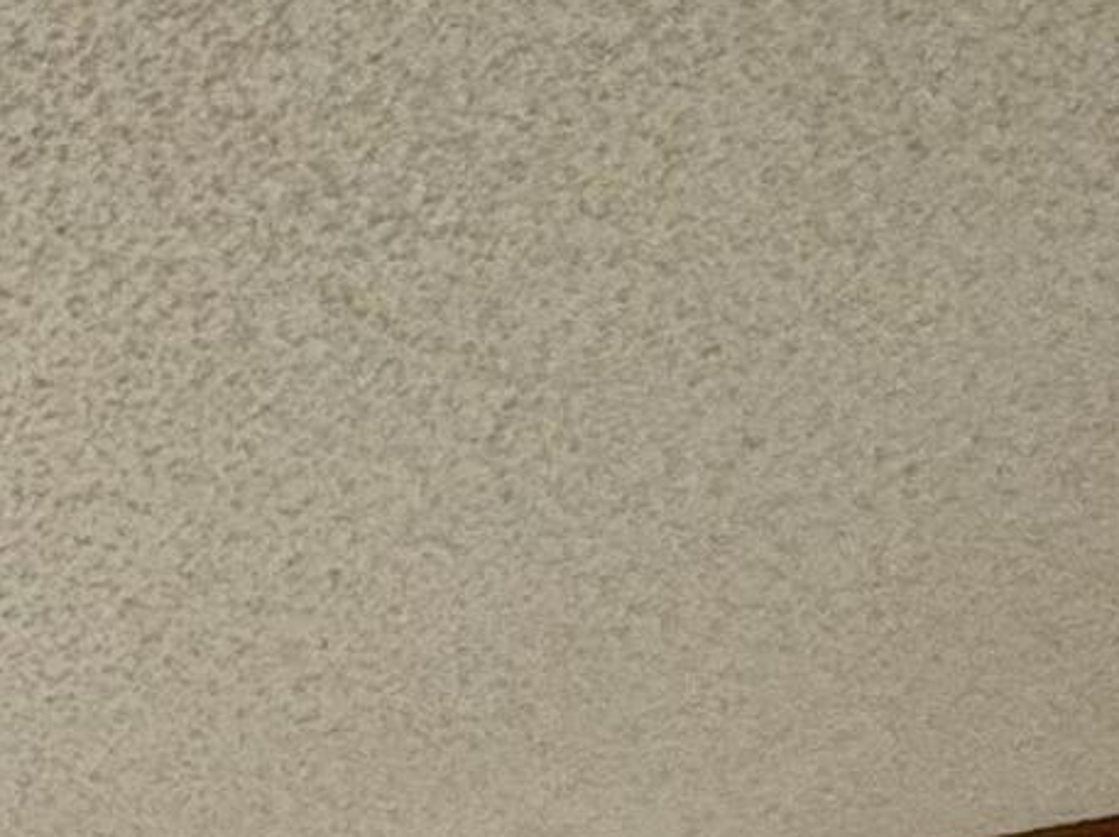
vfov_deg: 12.0
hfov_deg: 10.9
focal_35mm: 92
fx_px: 2972
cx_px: -2405
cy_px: 2154
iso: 64
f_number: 2.2
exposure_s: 1/105
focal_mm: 2.22
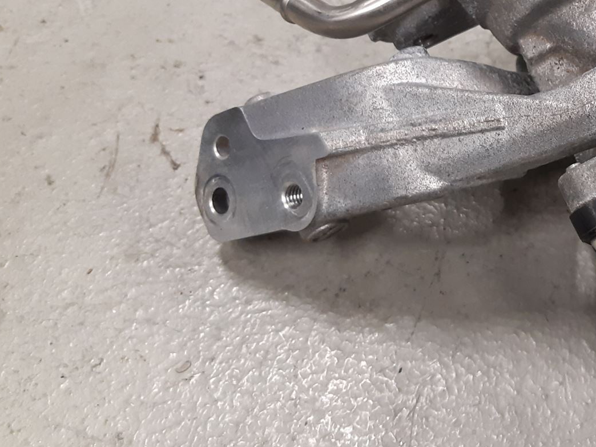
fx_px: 878
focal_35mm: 51
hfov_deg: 34.6
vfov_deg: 27.9
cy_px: 81
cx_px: 576
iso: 160
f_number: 1.7
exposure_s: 1/50
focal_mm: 3.93
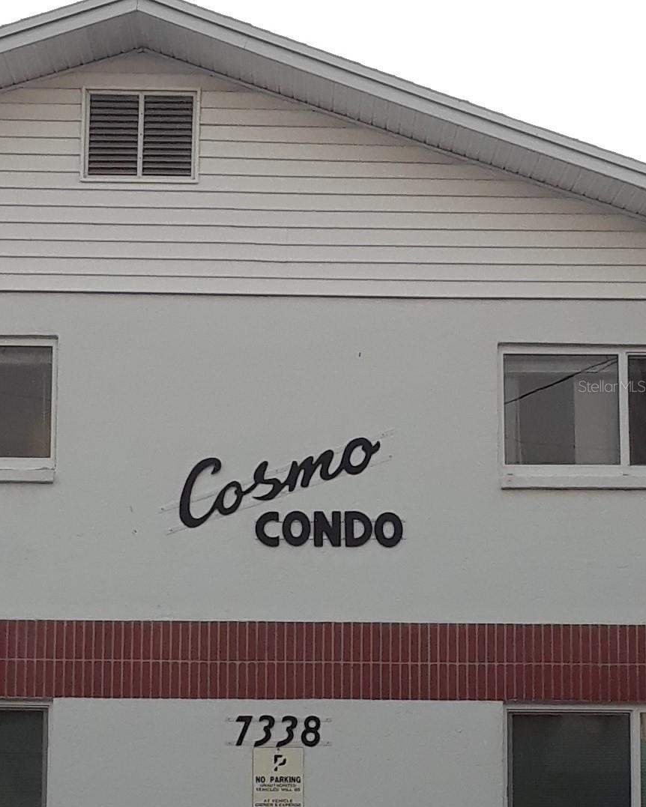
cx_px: 318
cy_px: 386
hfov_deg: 45.8
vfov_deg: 55.6
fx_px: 765
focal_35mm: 32
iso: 50
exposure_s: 1/60
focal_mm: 2.47
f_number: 1.9
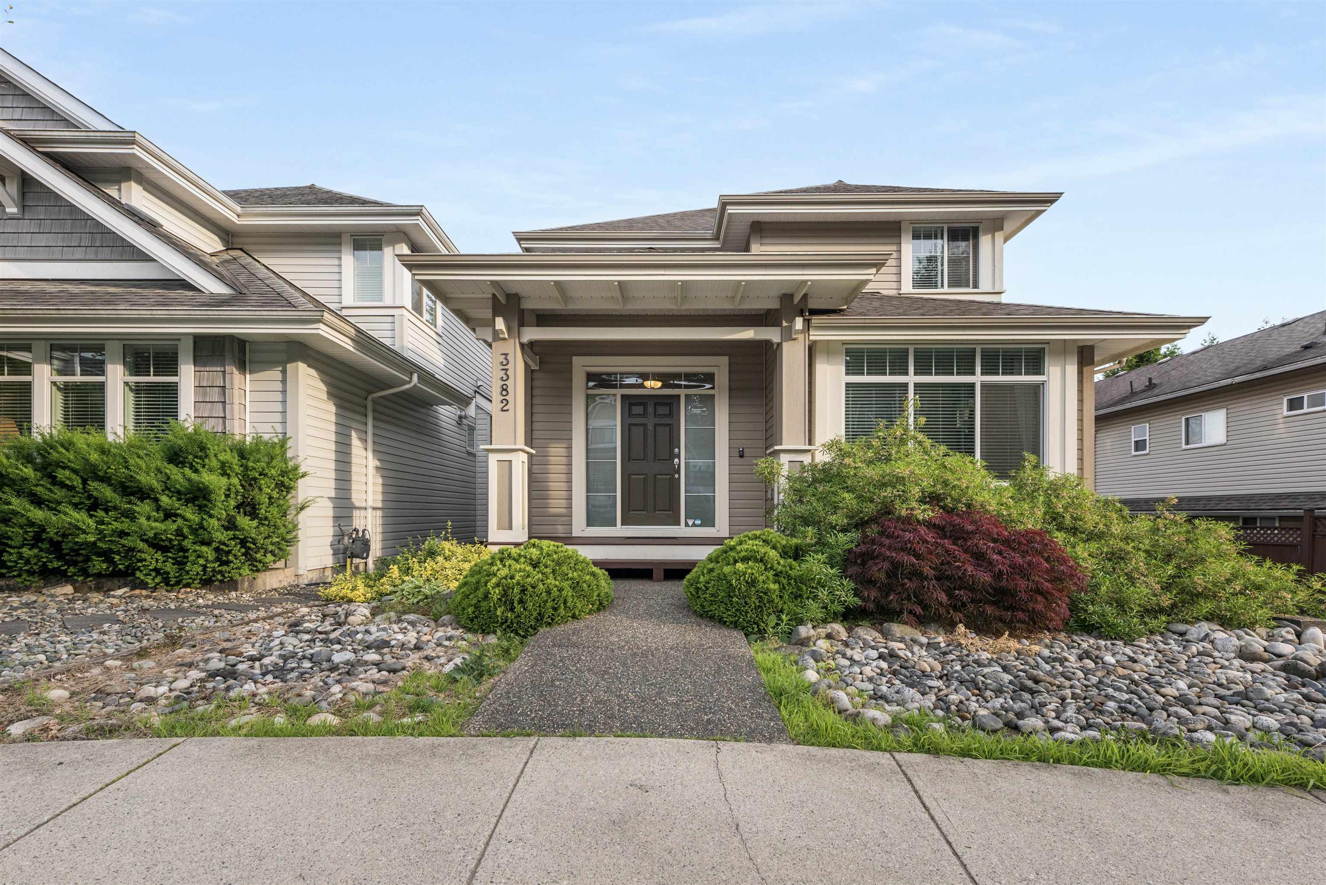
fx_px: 516
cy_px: 442
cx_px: 663
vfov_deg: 81.3
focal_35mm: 14
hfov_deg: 104.2
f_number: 8
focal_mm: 14
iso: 200
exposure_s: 1/100
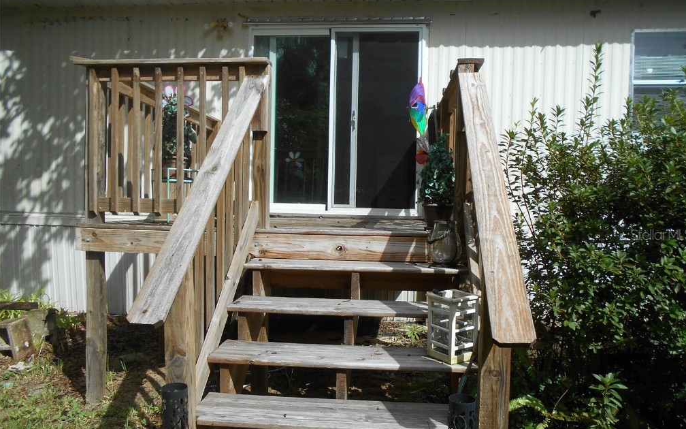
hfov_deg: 66.5
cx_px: 346
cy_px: 234
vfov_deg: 44.5
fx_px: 523
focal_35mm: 28
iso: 80
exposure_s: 1/1000
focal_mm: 4.6
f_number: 3.2
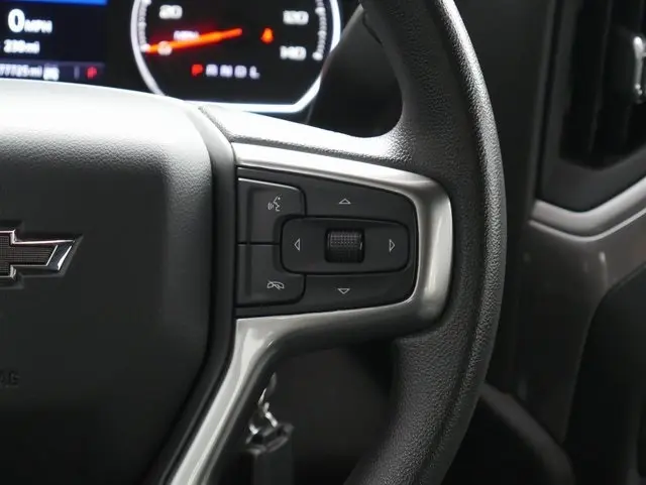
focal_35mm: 84
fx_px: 1569
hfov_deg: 23.3
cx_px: 323
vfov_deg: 17.6
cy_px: 242
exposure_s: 1/40
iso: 3200
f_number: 5.6
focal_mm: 42
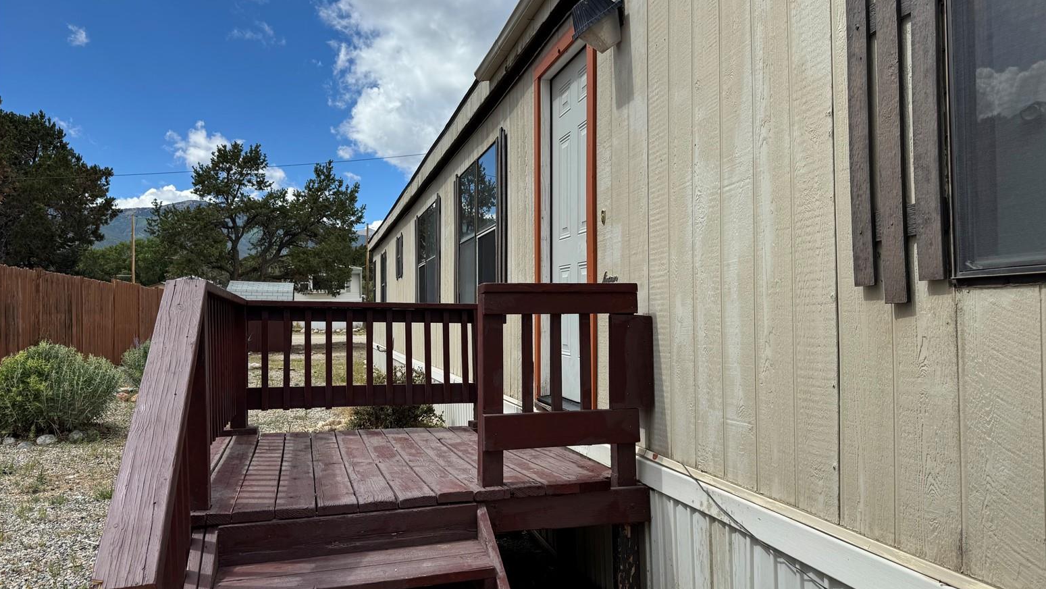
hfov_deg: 69.8
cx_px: 535
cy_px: 285
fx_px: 749
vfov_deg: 42.9
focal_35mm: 27
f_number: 1.78
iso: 80
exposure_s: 1/4310
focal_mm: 6.76
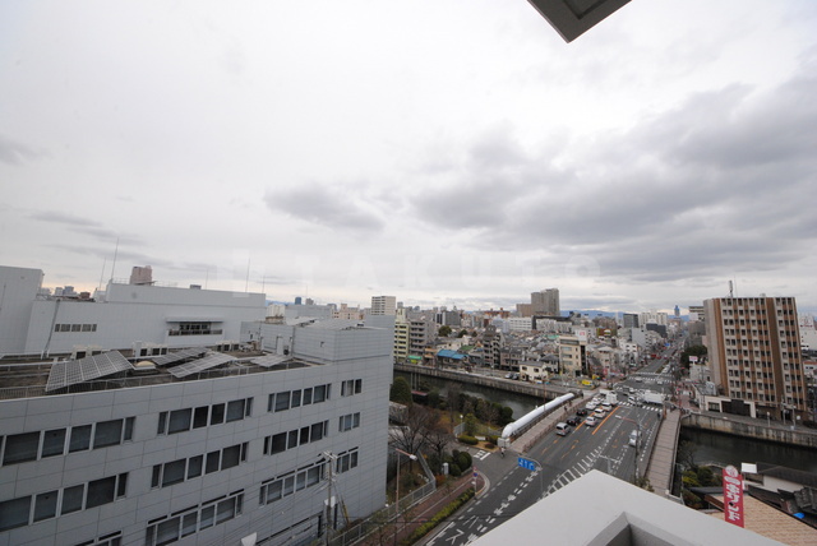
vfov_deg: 90.1
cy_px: 273
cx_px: 408
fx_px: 273
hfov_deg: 112.6
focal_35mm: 12
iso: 800
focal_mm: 8
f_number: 10
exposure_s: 1/400
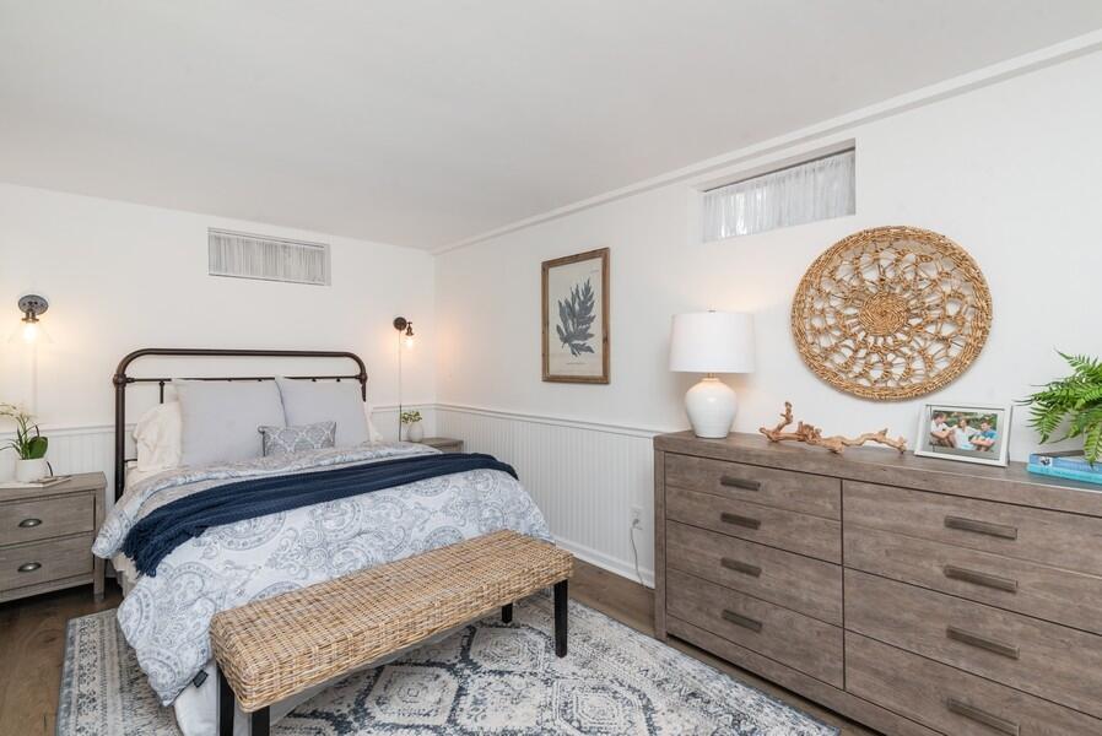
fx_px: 490
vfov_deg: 73.8
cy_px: 368
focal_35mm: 16
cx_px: 551
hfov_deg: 96.7
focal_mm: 16
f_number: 8
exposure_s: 1/80
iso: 200
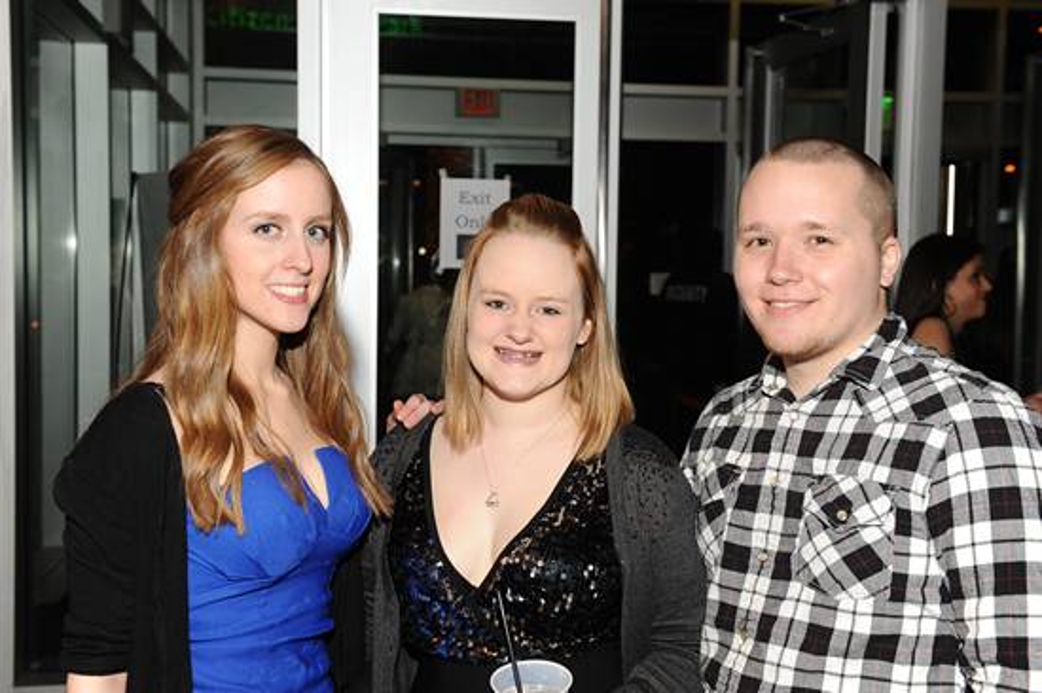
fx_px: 1302
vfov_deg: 29.8
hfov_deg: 43.6
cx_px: 521
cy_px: 346
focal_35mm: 45
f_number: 5.6
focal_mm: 45
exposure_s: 1/250
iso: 1100
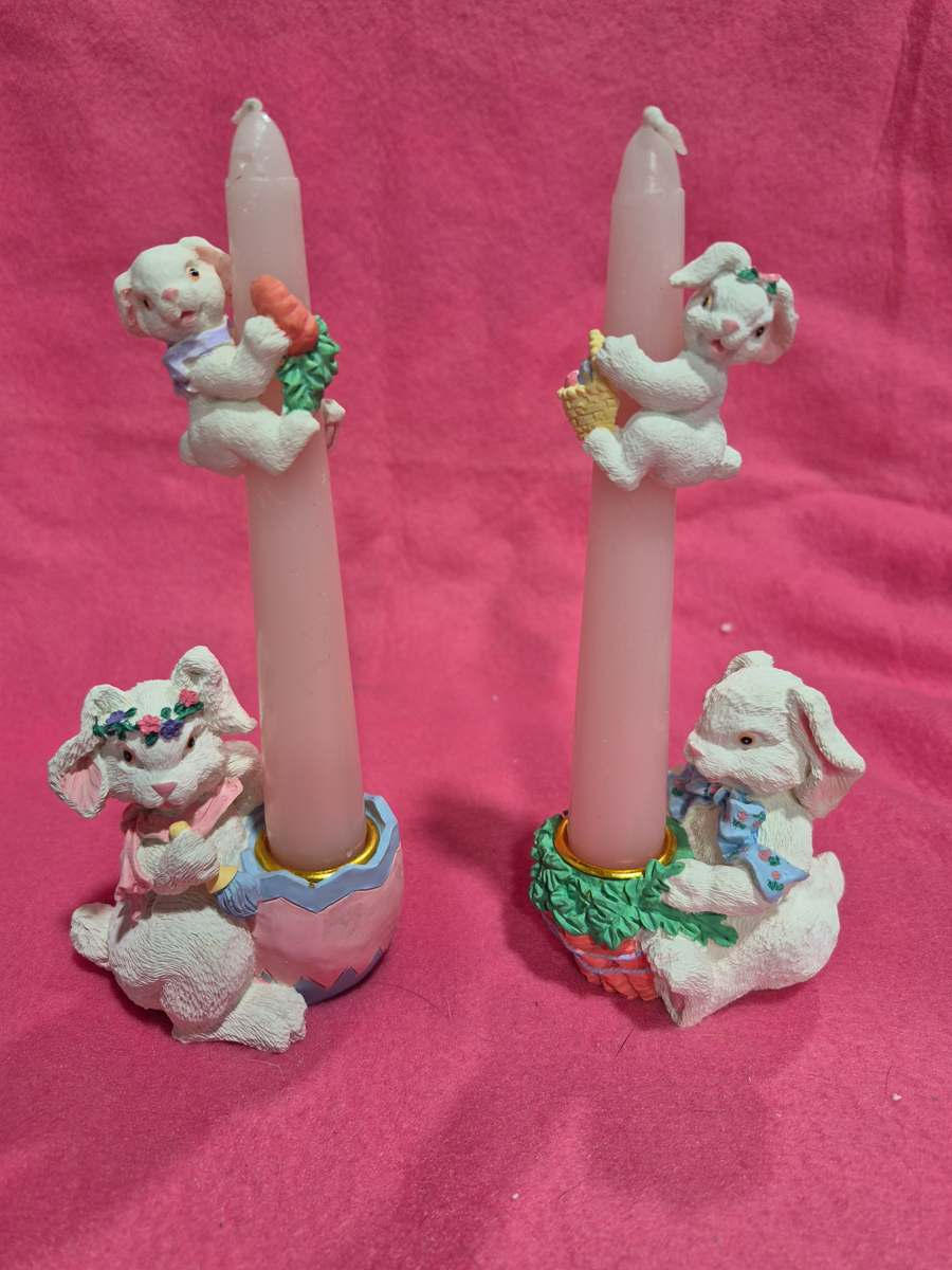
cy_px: 635
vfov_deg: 73.9
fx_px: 843
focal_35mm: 23
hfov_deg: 58.9
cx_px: 476
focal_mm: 5.4
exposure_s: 1/120
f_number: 1.8
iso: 50
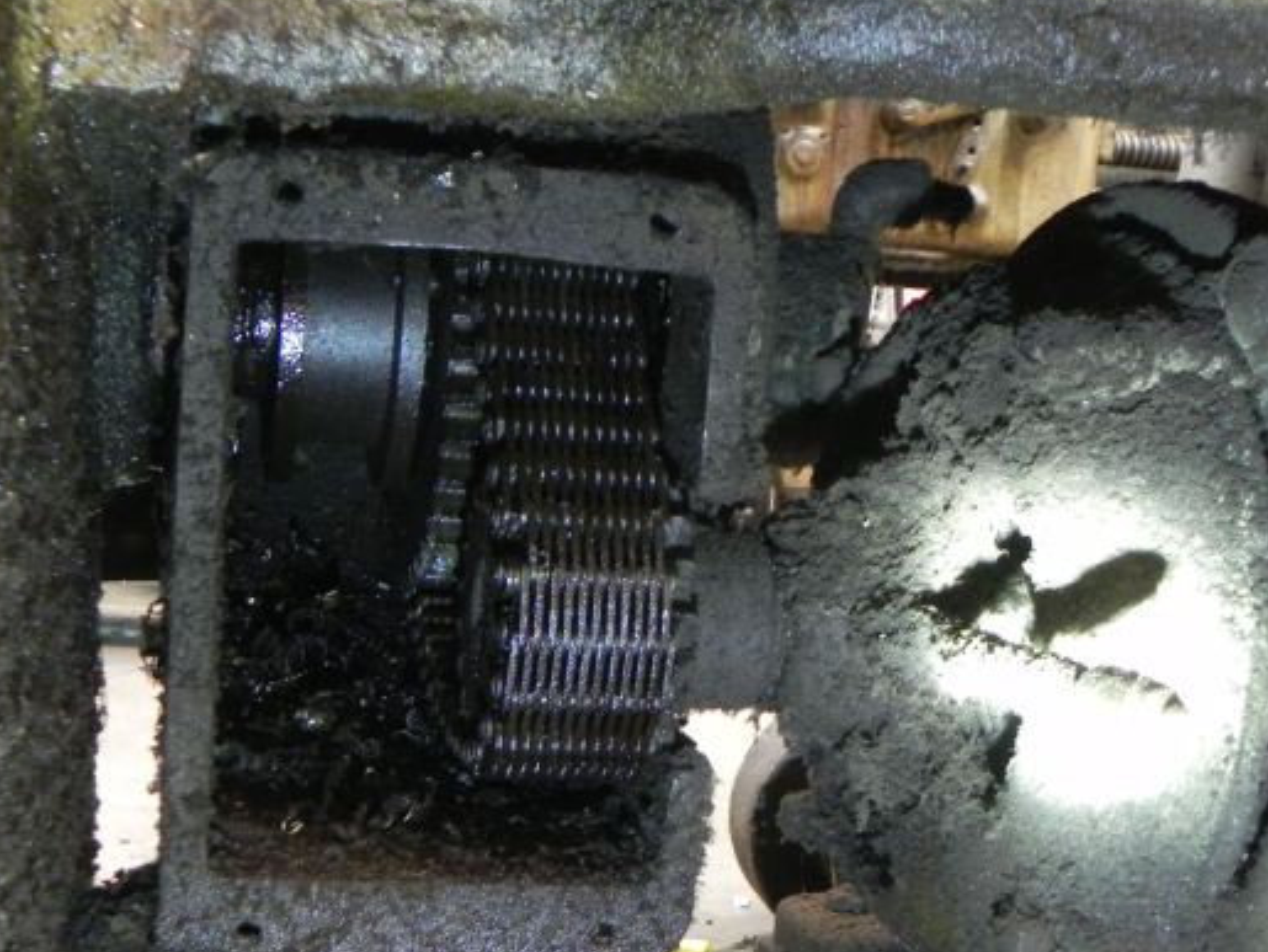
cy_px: 613
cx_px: 544
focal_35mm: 46
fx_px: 1686
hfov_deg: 41.1
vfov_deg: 31.4
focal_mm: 4.6
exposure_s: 1/12.1
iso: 400
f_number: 2.8
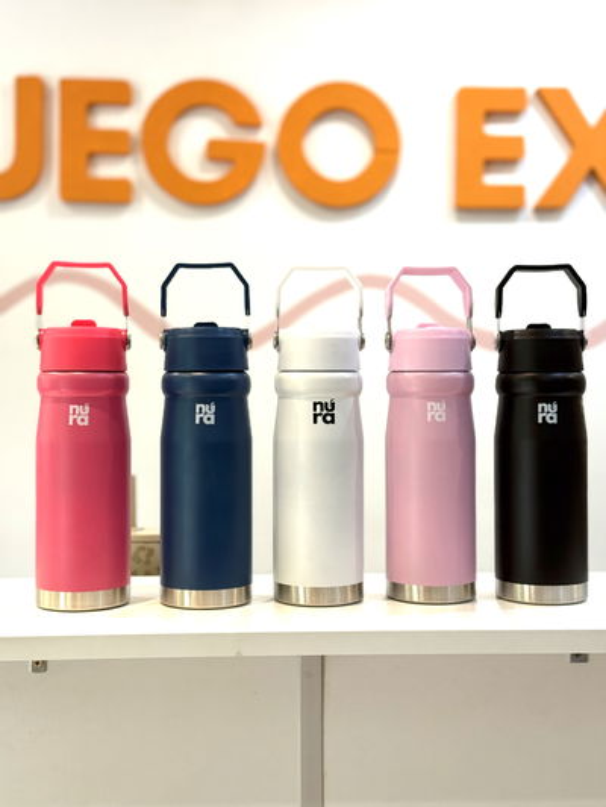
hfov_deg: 30.3
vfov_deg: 39.6
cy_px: 404
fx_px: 1120
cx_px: 303
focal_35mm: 48
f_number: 1.78
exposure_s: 1/100
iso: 125
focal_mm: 6.76
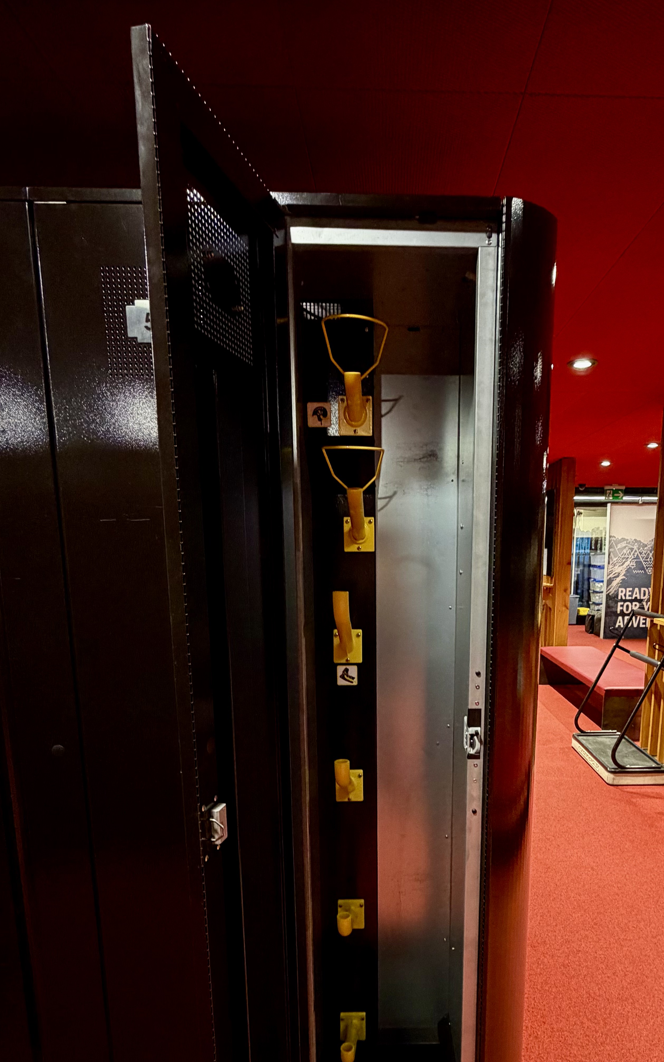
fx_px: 608
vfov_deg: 80.9
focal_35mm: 21
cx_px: 404
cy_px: 657
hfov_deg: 56.8
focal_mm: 2.22
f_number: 2.2
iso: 320
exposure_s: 1/50
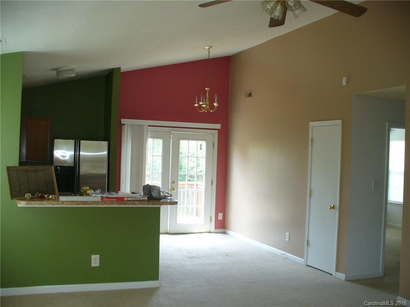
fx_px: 438
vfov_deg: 38.7
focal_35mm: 37
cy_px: 154
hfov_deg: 50.1
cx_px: 205
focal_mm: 6.1
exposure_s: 1/40
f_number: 2.8
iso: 100
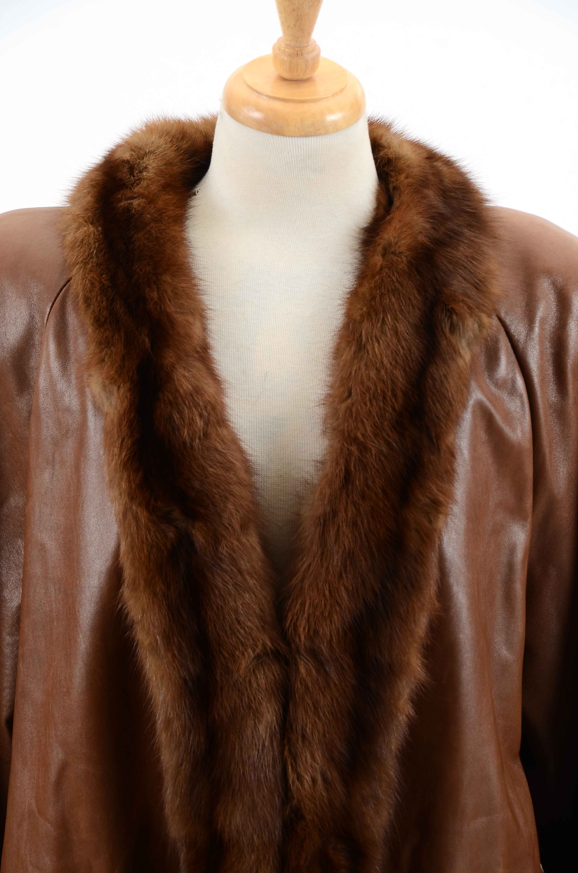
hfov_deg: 8.7
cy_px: 436
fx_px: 3810
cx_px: 289
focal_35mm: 158
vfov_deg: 13.1
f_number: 8
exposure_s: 1/80
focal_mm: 105
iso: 160
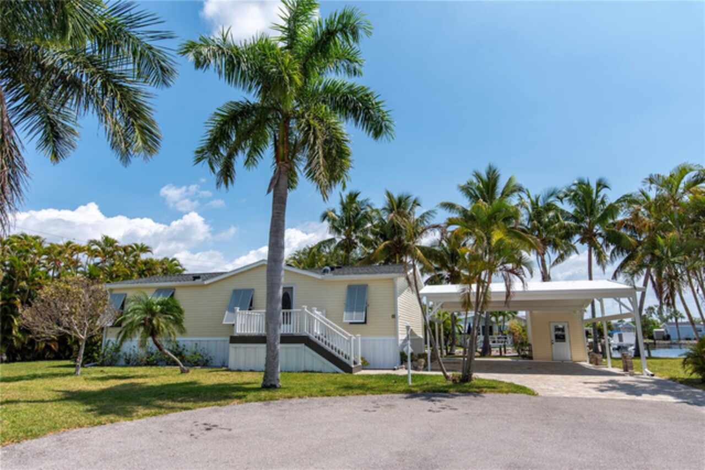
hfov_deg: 78.6
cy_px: 235
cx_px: 352
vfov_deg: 57.3
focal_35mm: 22
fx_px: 431
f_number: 11
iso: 100
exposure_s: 1/500
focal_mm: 22
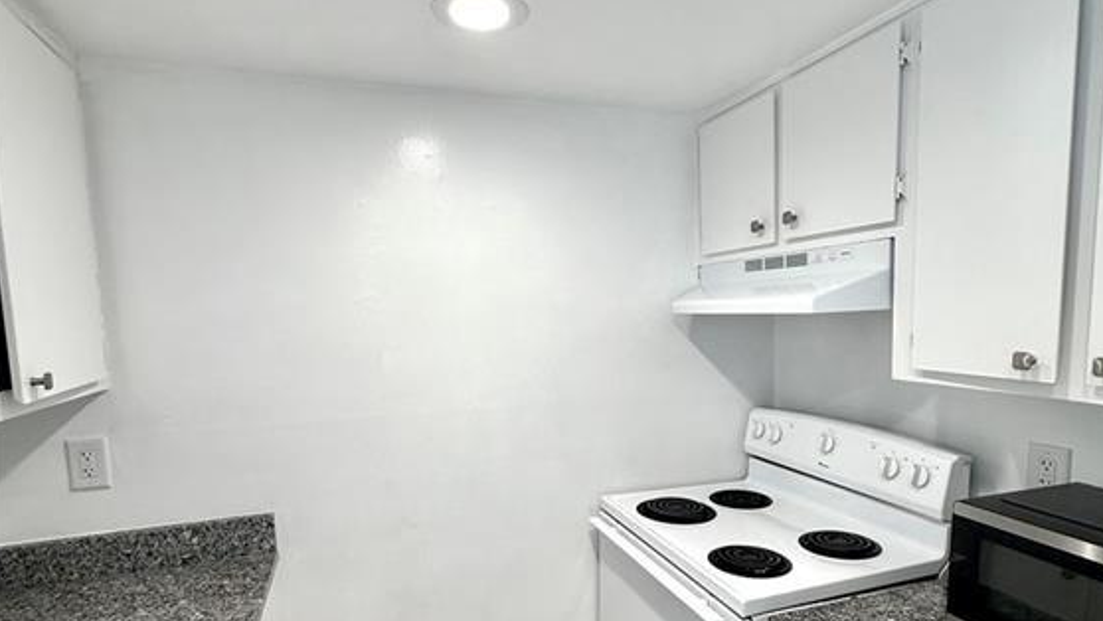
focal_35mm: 21
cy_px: 390
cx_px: 559
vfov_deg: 53.0
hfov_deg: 83.8
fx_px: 614
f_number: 2.2
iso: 100
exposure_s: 1/120
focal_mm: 2.22
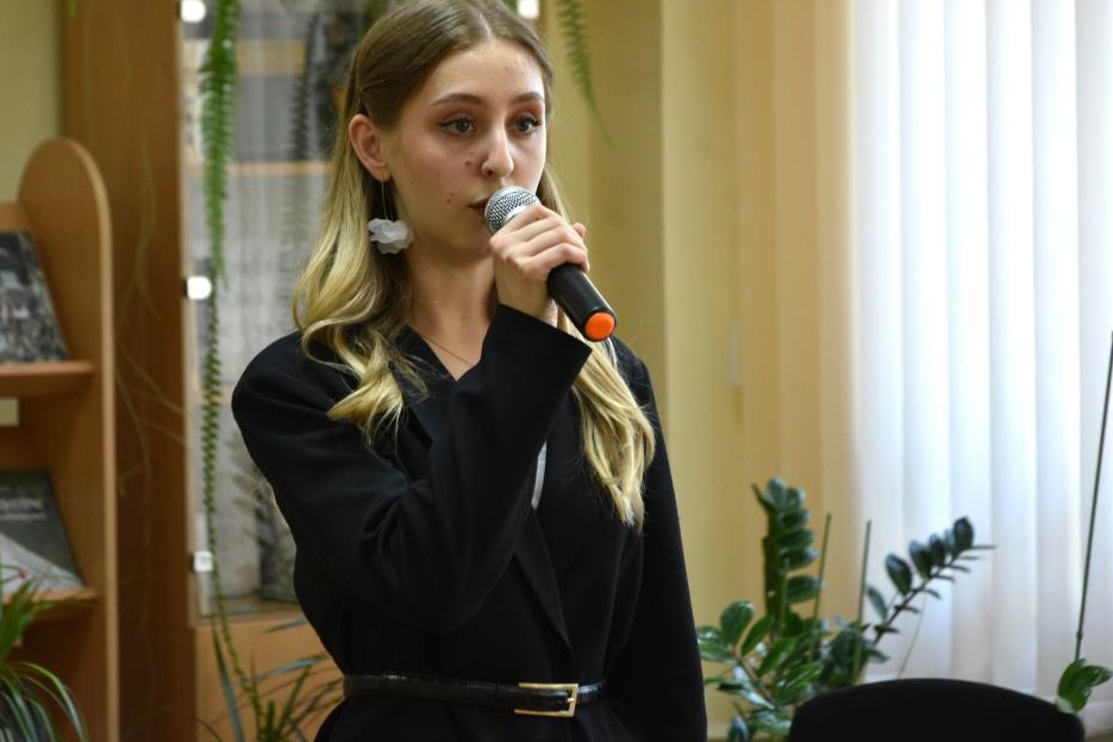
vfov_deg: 8.0
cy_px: 352
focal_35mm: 173
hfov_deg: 11.9
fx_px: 5333
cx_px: 515
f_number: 5.6
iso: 800
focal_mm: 105
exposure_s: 1/100
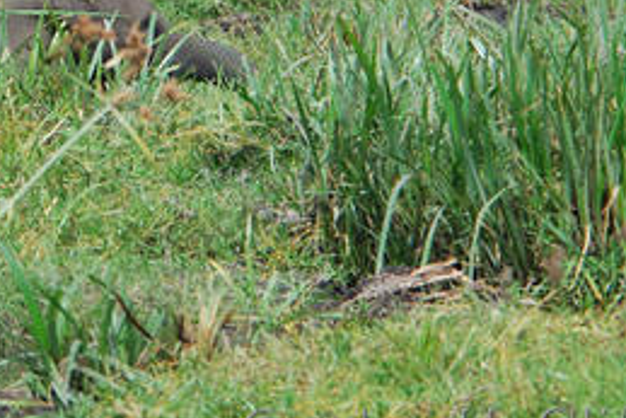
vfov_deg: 1.7
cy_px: -77
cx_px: -39
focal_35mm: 789
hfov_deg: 2.6
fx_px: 13733
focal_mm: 195
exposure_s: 1/640
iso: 160
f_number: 5.3
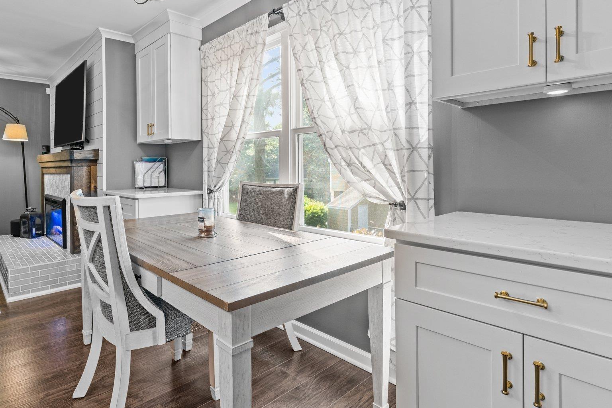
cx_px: 242
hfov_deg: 82.9
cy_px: 170
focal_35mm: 20
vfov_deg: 61.6
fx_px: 340
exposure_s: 1/2.5
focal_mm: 15
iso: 400
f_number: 6.3
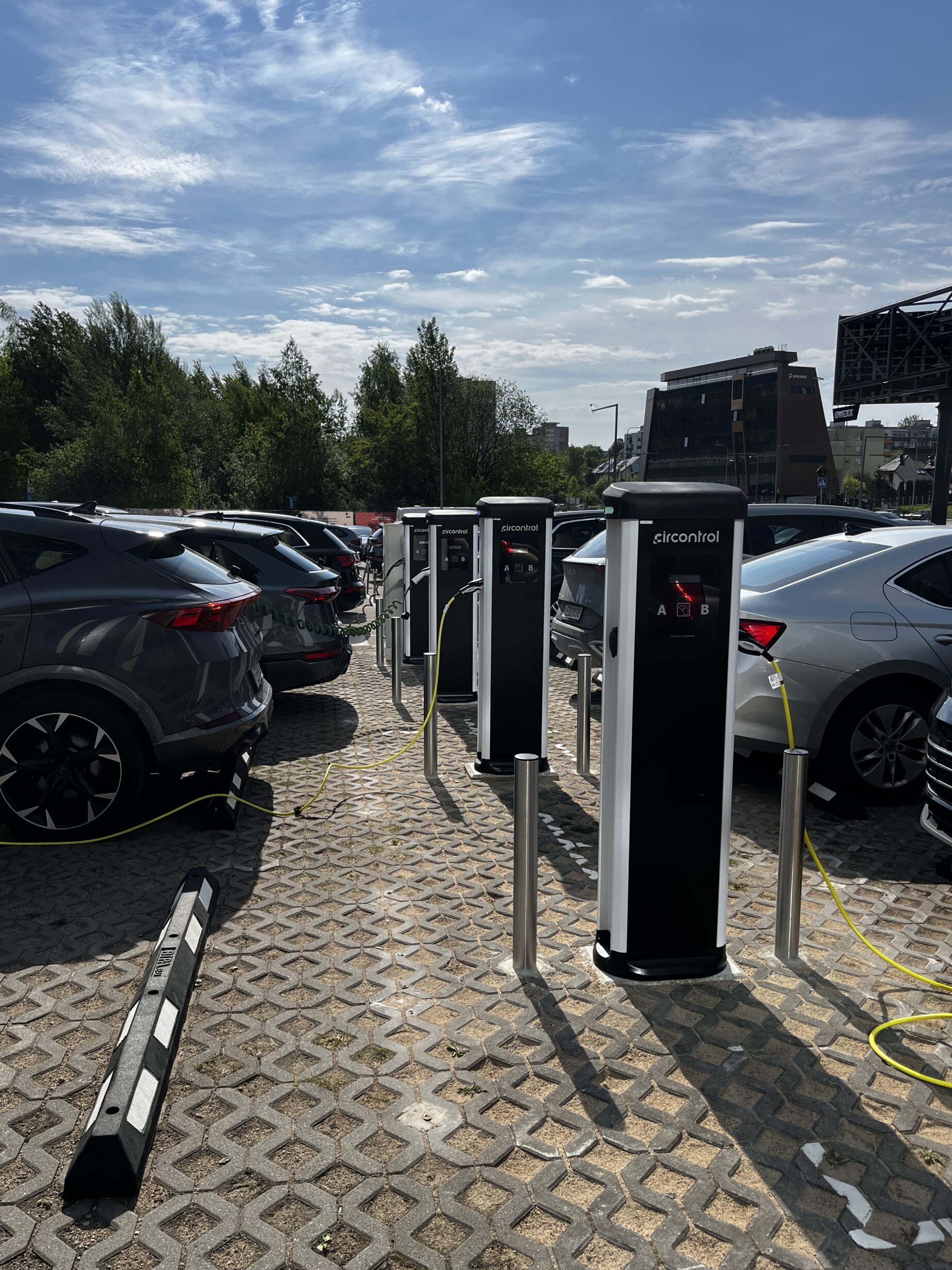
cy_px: 652
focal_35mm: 27
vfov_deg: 65.3
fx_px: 990
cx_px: 462
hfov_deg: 51.4
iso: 50
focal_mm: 5.1
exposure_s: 1/7874
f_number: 1.6
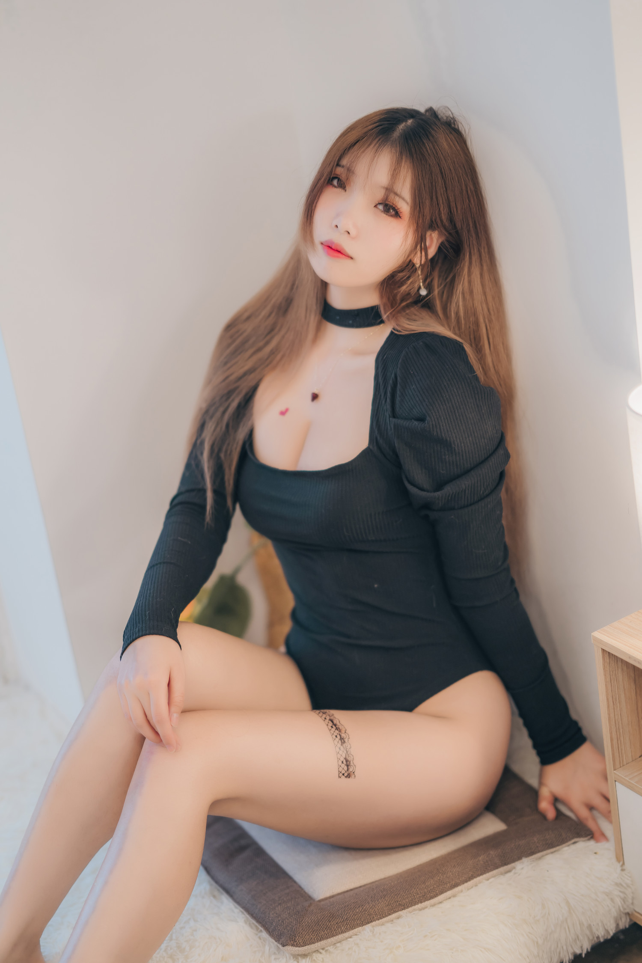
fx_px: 2274
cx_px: 321
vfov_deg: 23.9
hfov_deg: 16.1
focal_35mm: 85
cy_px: 482
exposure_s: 1/100
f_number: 1.4
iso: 160
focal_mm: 85
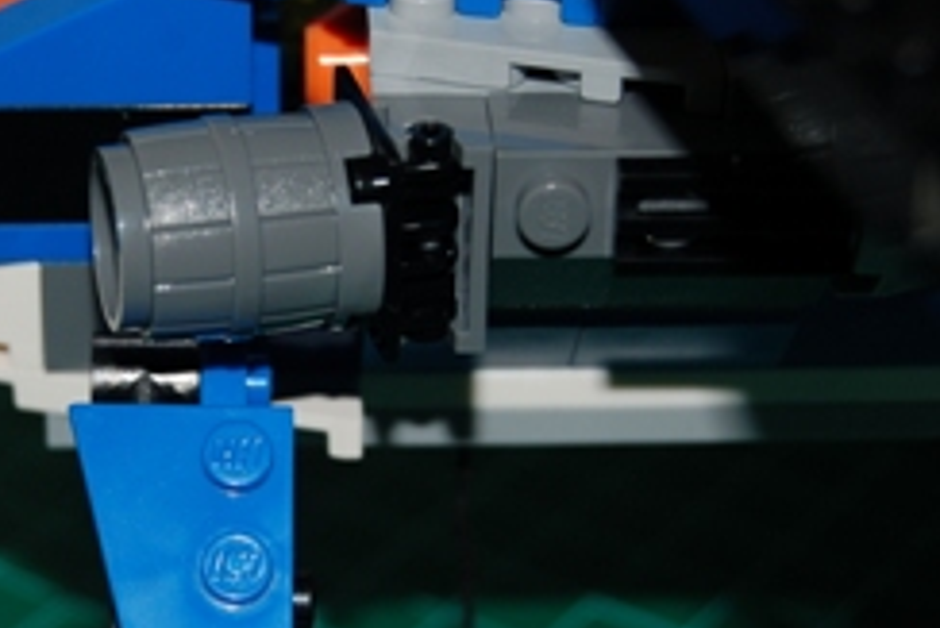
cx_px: 208
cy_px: 401
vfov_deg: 9.6
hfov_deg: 14.3
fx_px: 3736
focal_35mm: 143
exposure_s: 1/125
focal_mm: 52
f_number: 5.6
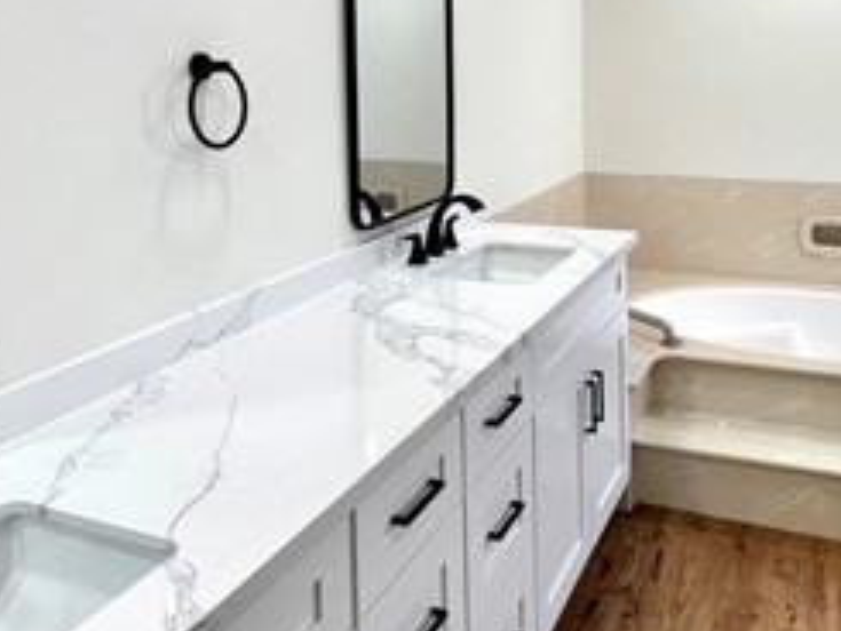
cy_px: 120
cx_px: 467
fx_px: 826
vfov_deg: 40.0
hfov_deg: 53.8
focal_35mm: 34
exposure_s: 1/120
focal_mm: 1.57
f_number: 1.8
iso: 40
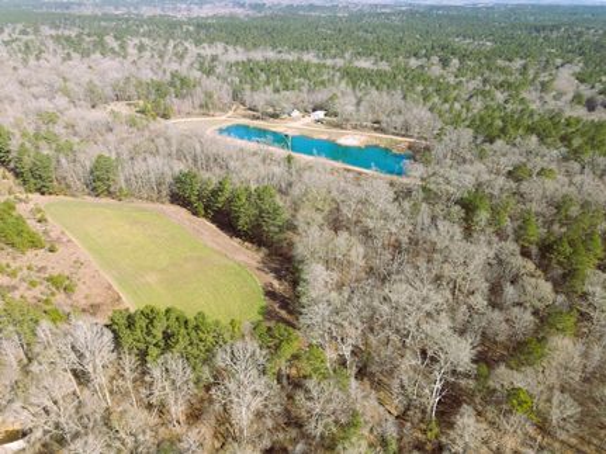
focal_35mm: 24
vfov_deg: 56.8
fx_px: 420
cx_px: 303
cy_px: 227
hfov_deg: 71.6
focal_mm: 4.5
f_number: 2.8
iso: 100
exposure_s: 1/20
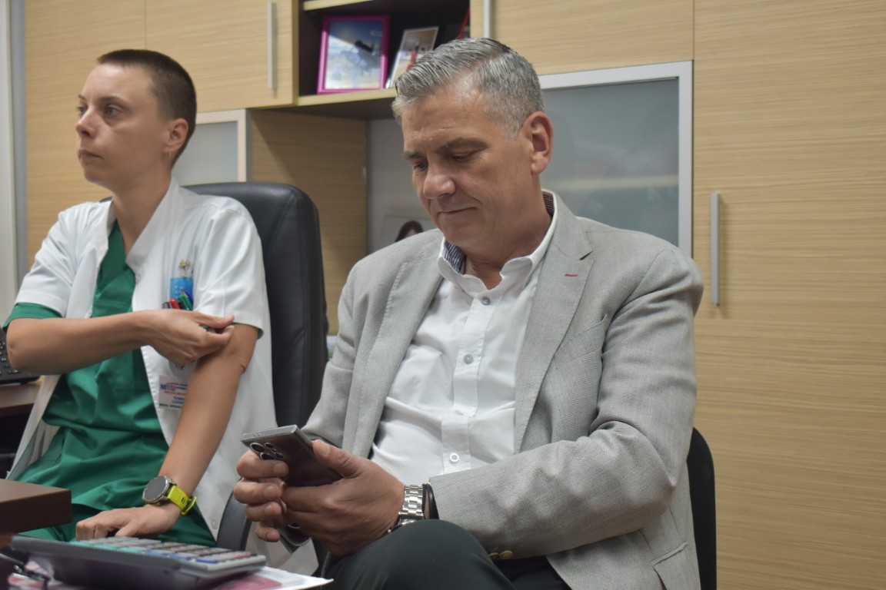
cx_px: 443
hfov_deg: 35.1
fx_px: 1403
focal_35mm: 57
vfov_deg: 23.8
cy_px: 295
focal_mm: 38
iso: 400
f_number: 5.6
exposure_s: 1/125
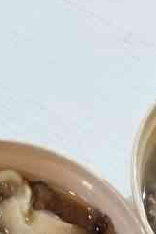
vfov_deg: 16.2
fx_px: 670
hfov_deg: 13.0
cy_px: 441
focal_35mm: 103
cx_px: 168
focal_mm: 3.88
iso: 400
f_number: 2
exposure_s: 1/25
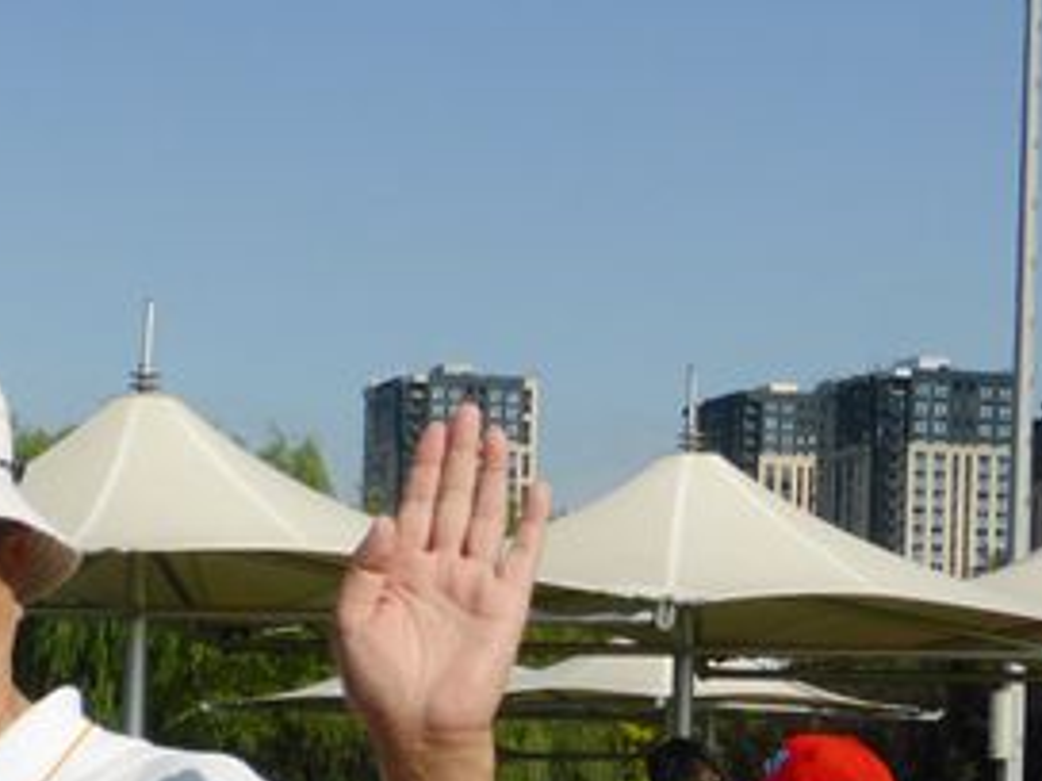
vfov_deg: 14.0
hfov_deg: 18.0
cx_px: -245
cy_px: 869
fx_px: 3100
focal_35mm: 103
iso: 100
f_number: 3.7
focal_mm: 6.1
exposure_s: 1/1600
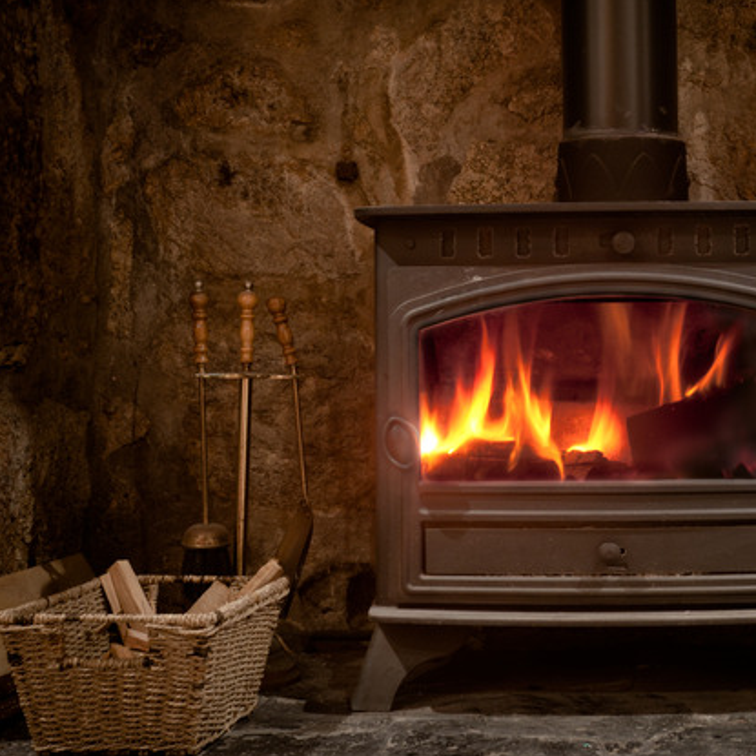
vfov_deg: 25.7
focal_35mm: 67
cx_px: 645
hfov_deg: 25.1
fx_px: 1655
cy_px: 291
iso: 100
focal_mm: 28
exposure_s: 15
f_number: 10
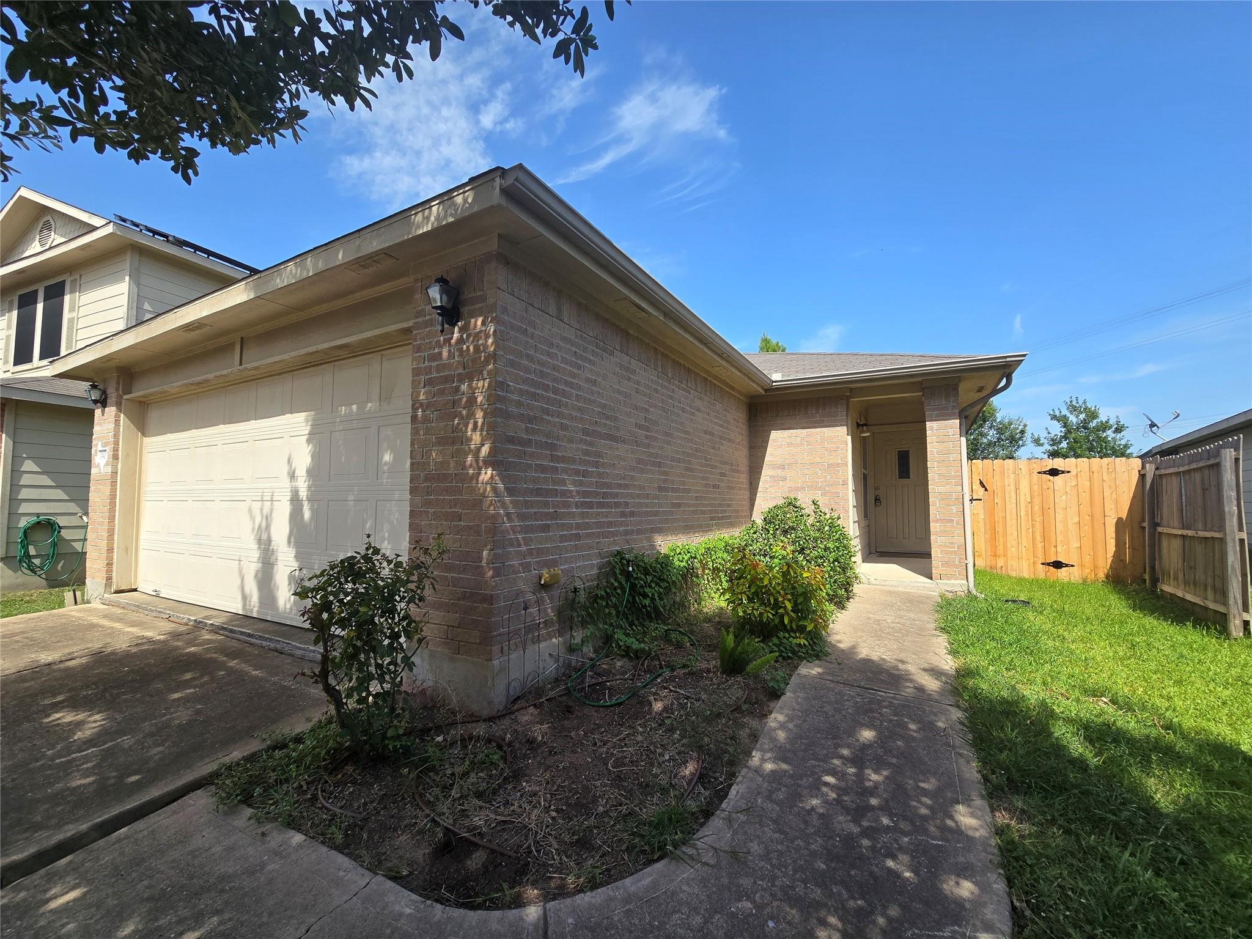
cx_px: 626
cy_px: 470
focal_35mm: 13
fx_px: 470
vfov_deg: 89.9
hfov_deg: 106.2
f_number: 2.2
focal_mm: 2.2
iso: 50
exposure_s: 1/1286
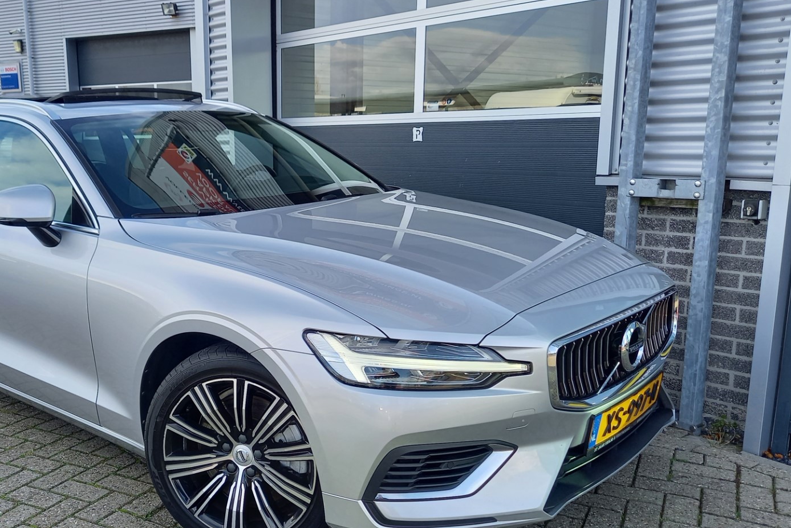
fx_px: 791
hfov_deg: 52.4
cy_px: 305
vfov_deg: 36.8
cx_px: 282
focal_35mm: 36
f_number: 1.8
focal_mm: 4.65
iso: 50
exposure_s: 1/233
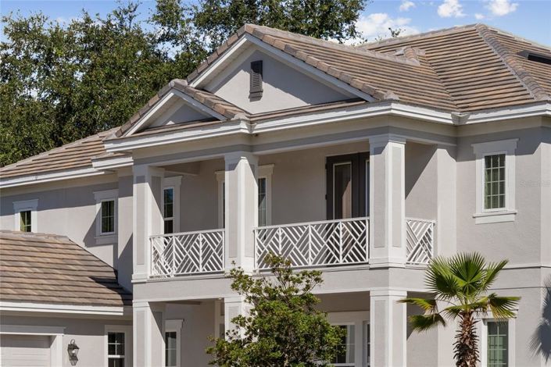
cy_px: 184
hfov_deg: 18.3
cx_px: 276
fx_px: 1714
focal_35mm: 112
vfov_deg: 12.2
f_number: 18
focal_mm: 75
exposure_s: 1/25
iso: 40
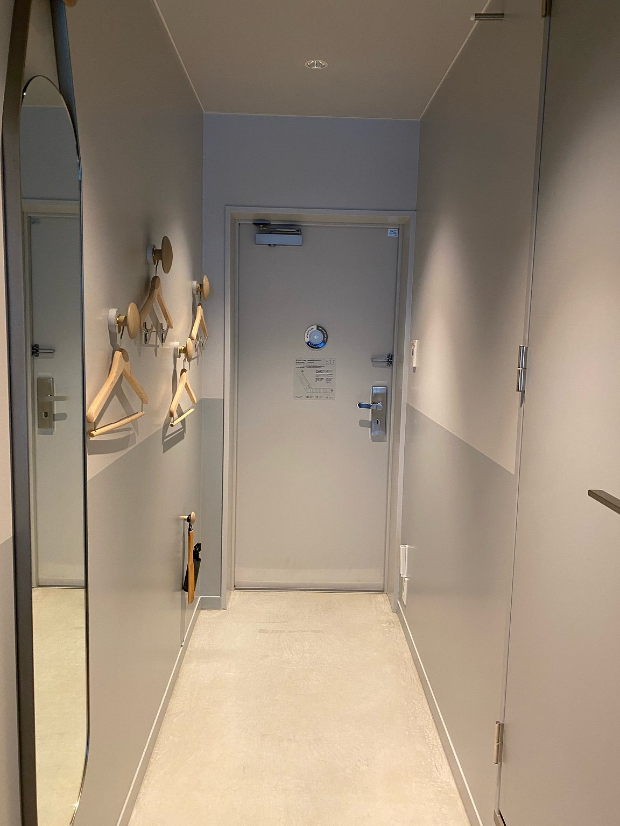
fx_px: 621
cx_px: 310
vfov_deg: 67.3
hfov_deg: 53.1
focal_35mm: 26
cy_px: 413
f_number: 1.8
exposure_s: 1/40
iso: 160
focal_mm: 4.25
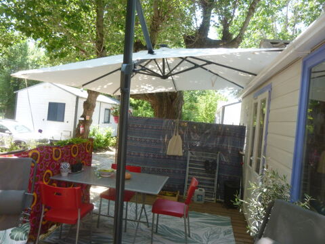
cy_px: 122
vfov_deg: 54.9
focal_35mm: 25
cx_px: 162
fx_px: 235
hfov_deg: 69.4
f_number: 3.1
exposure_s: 1/80
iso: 100
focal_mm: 4.5
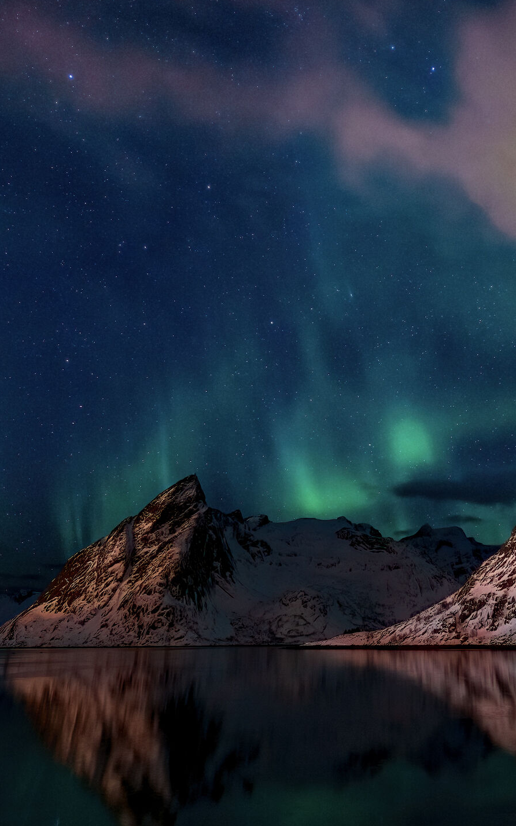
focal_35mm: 24
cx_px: 341
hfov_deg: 50.2
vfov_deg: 74.7
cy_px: 436
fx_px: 540
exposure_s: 8
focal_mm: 14
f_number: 1.8
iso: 2000
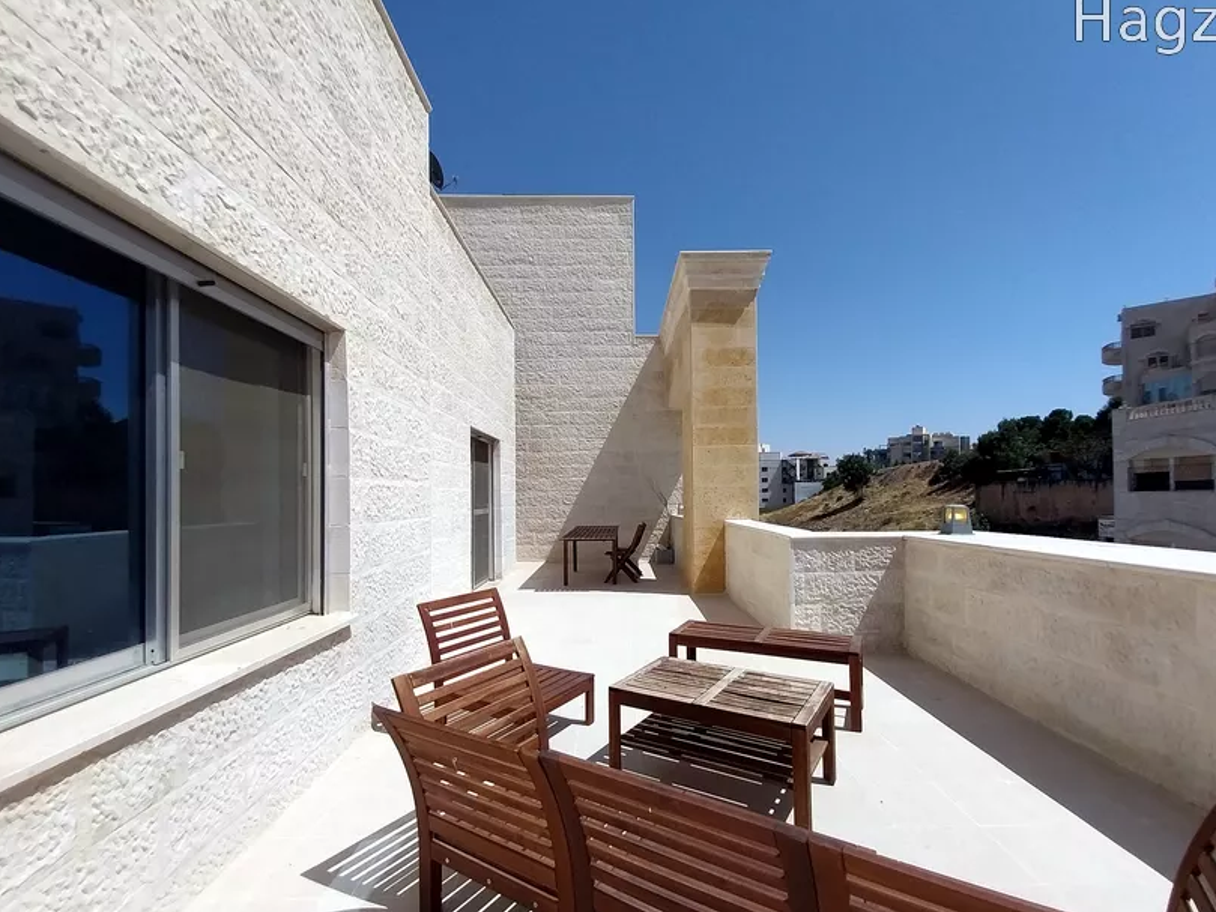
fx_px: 527
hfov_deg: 98.1
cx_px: 643
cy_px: 488
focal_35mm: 15
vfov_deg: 81.6
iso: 64
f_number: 2.2
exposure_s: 1/3604
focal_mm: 1.3
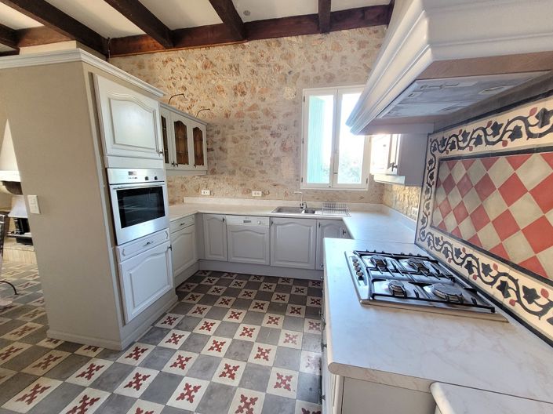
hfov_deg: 106.2
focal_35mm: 13
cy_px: 207
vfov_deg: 89.9
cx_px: 276
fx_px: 208
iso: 400
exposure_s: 1/33
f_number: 2.2
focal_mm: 1.74
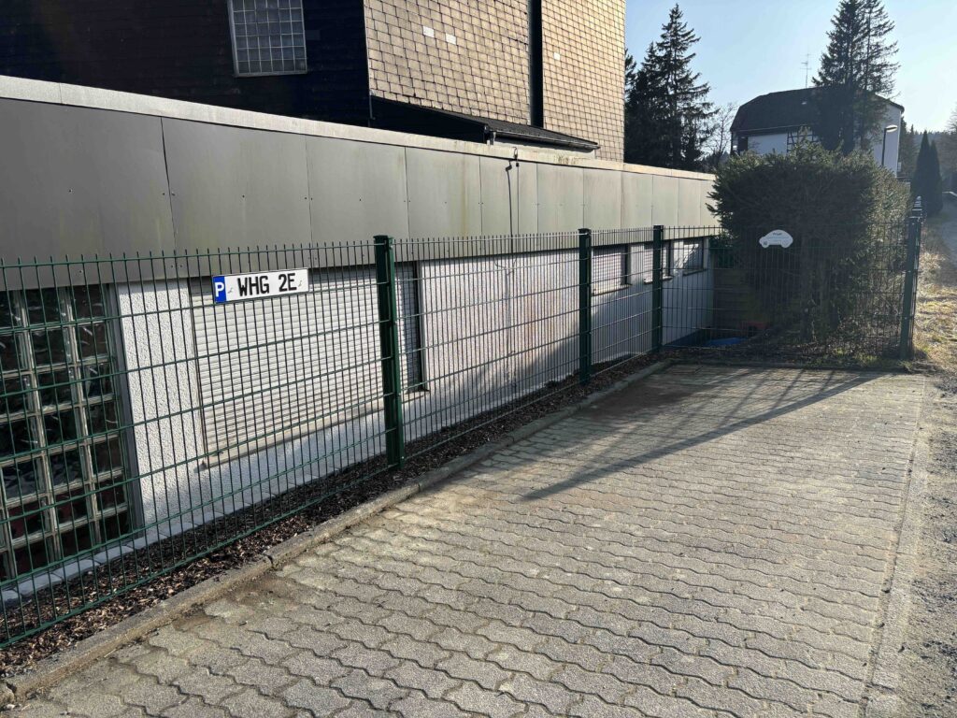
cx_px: 478
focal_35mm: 26
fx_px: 719
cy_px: 359
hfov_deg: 67.3
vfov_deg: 53.1
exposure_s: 1/1876
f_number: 1.6
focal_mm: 5.96
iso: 50
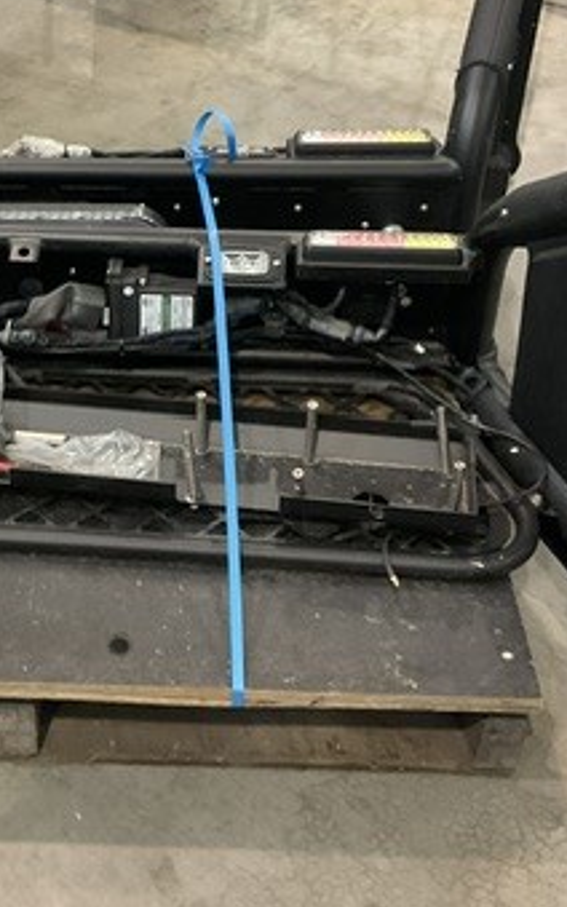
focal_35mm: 58
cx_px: 64
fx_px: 1433
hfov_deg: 21.9
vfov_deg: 34.8
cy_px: 310
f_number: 1.8
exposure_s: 1/33
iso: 250
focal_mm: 3
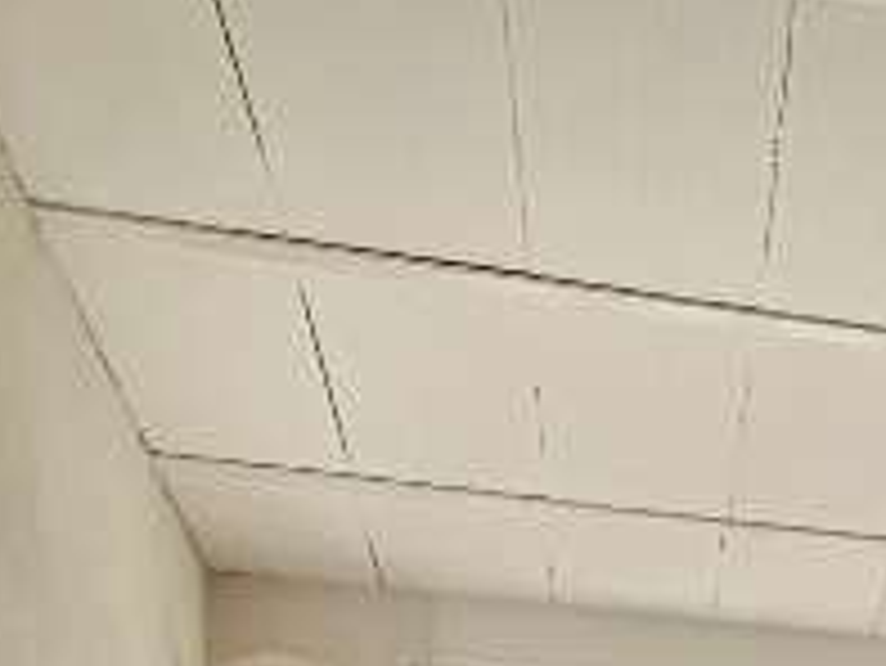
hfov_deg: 16.1
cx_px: 1682
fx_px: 2535
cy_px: 1514
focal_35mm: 99
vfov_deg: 12.3
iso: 64
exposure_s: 1/100
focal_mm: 2.2
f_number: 2.2
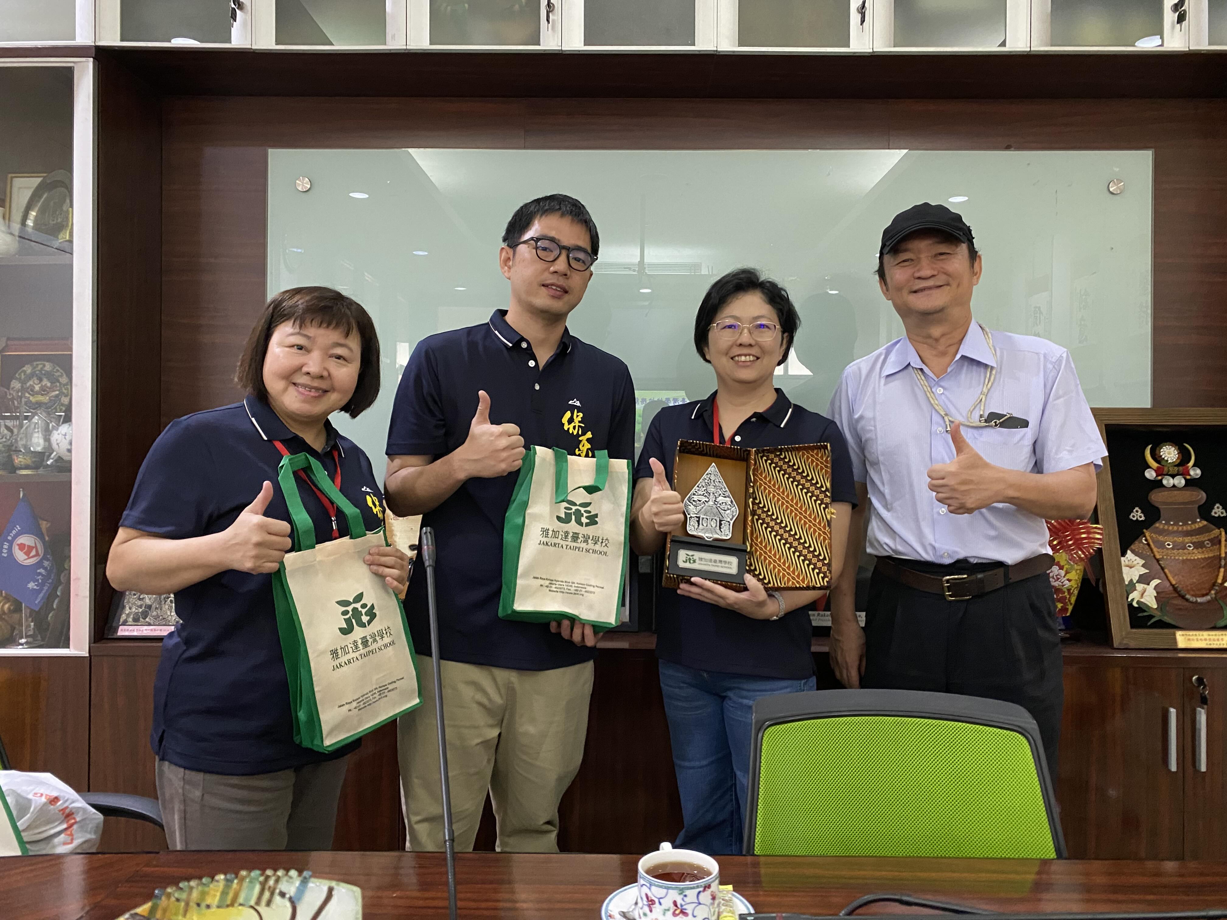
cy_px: 460
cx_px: 614
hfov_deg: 67.3
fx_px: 922
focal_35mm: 26
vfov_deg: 53.1
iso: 400
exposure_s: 1/50
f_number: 1.8
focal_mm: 4.25
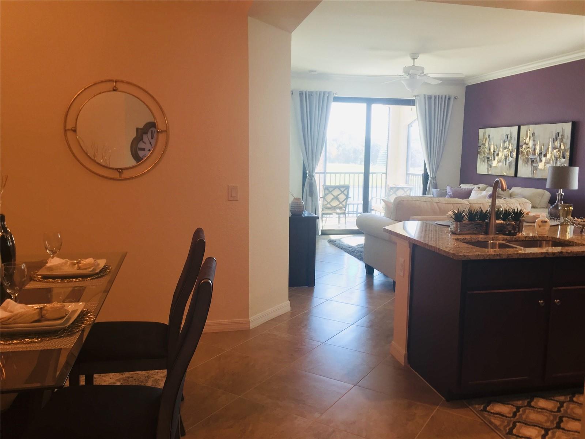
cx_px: 292
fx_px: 490
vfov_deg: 48.2
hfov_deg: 61.7
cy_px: 220
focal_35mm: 29
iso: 32
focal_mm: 4.15
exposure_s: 1/40
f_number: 2.2
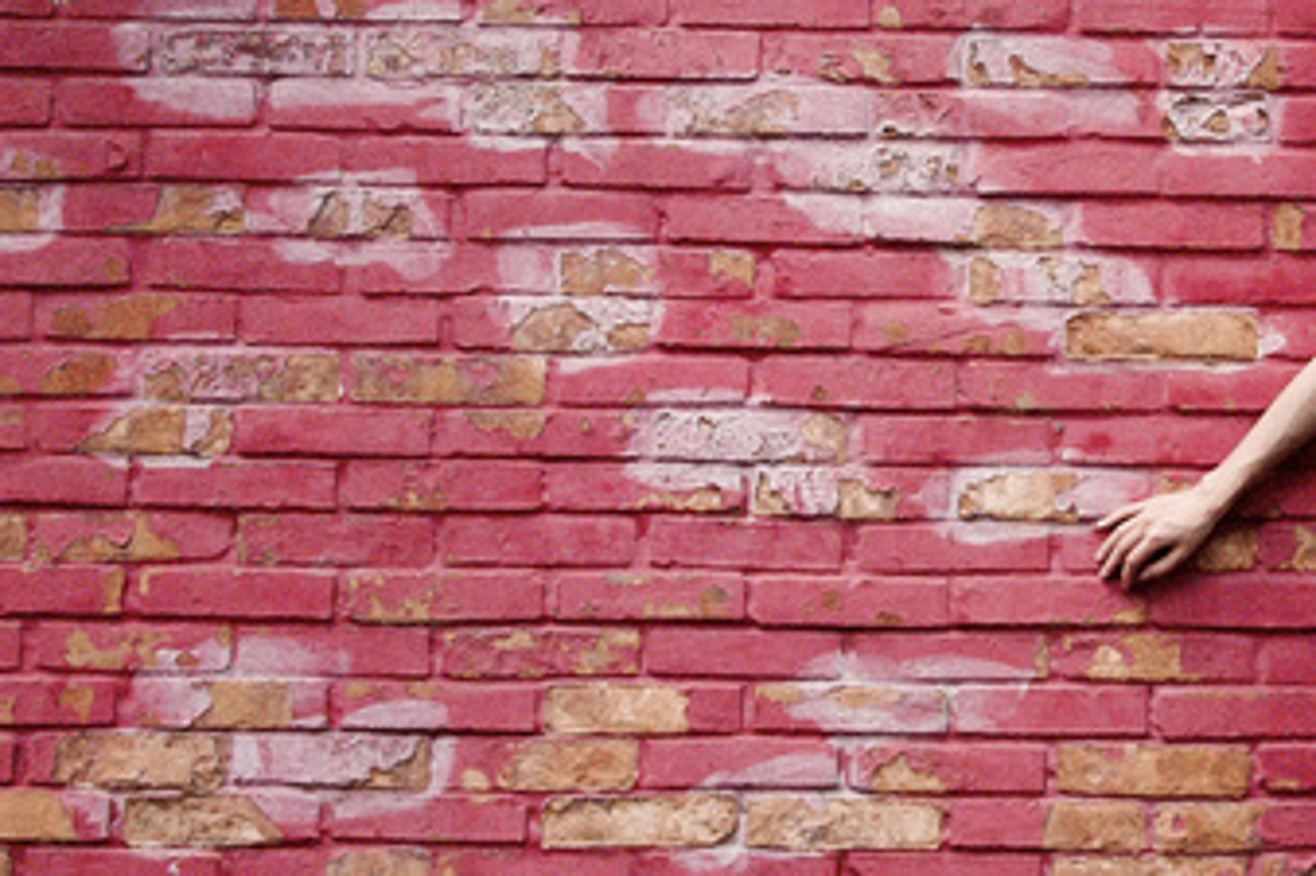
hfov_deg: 17.8
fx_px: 4147
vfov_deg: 12.0
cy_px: 241
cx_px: 1129
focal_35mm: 114
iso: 800
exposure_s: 1/1000
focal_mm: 25
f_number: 4
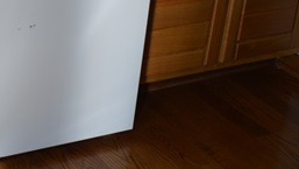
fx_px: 698
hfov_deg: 21.9
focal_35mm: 88
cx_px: -83
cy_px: -52
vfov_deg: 13.3
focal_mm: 18
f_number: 5.6
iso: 280
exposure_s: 1/125
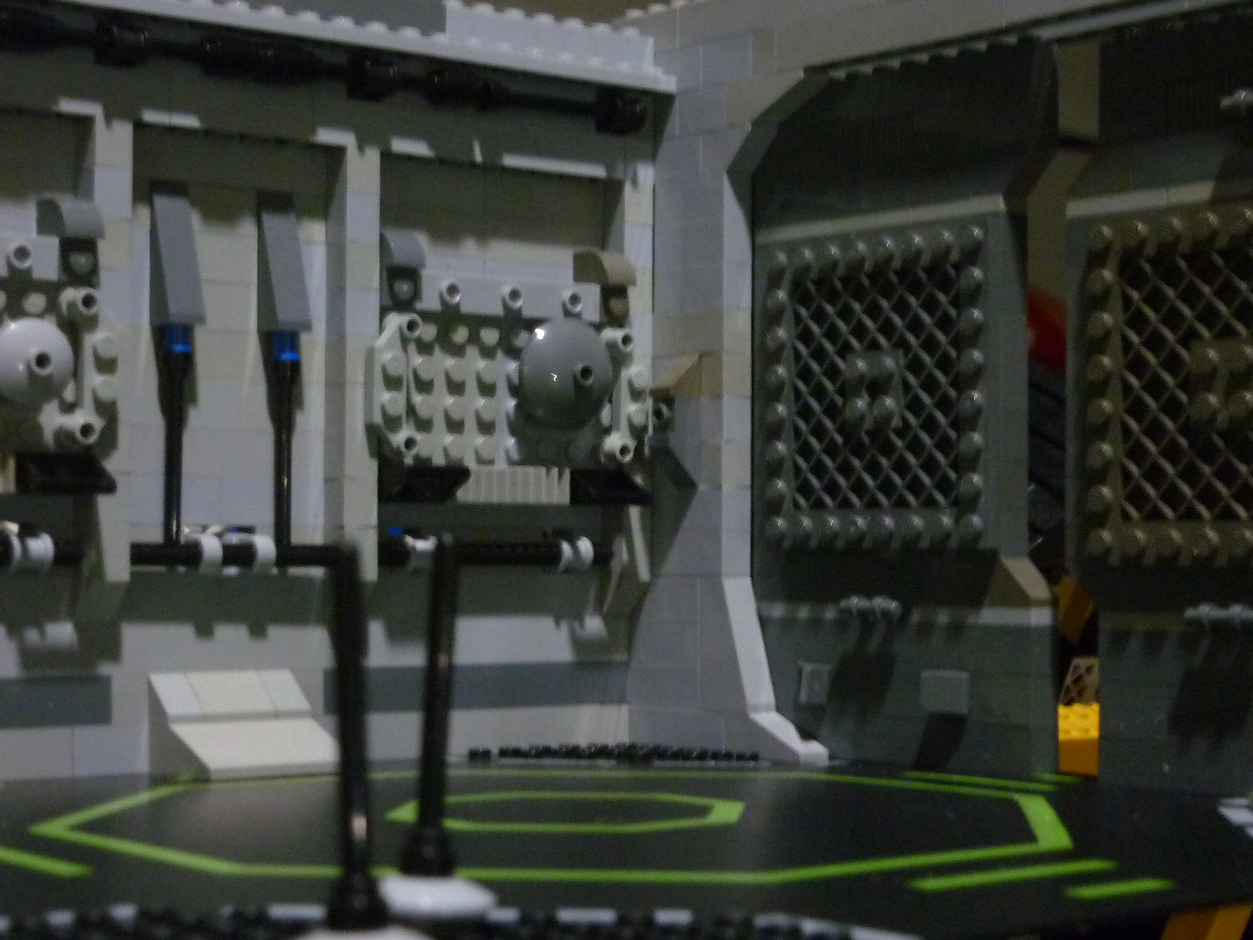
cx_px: 626
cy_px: 470
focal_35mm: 69
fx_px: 2498
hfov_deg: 28.2
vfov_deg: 21.3
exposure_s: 1/8
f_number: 3.2
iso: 400
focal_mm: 8
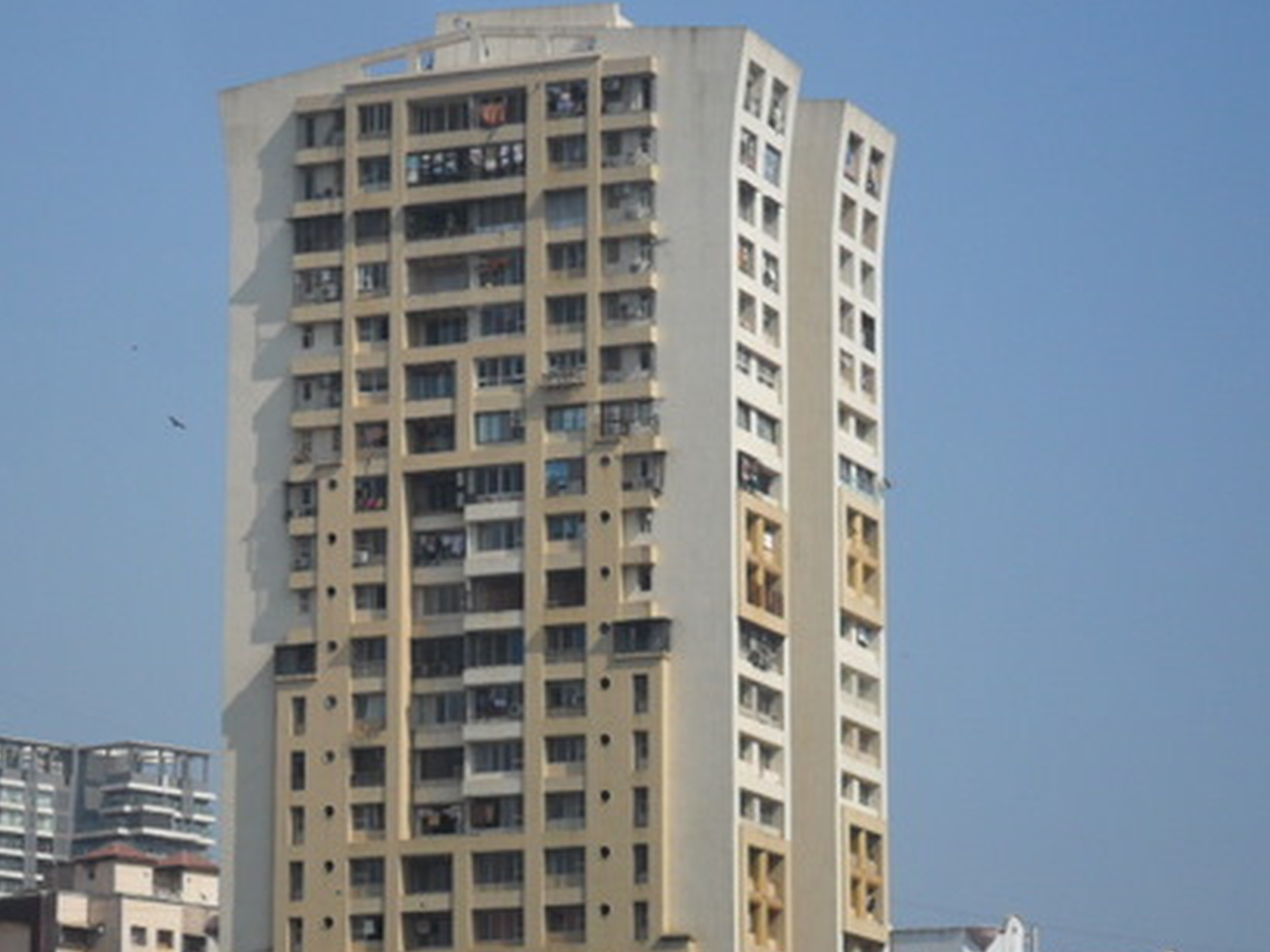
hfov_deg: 14.6
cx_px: 486
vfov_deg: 11.0
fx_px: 4953
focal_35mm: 135
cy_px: 516
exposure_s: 1/1000
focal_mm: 15.4
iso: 100
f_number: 4.3
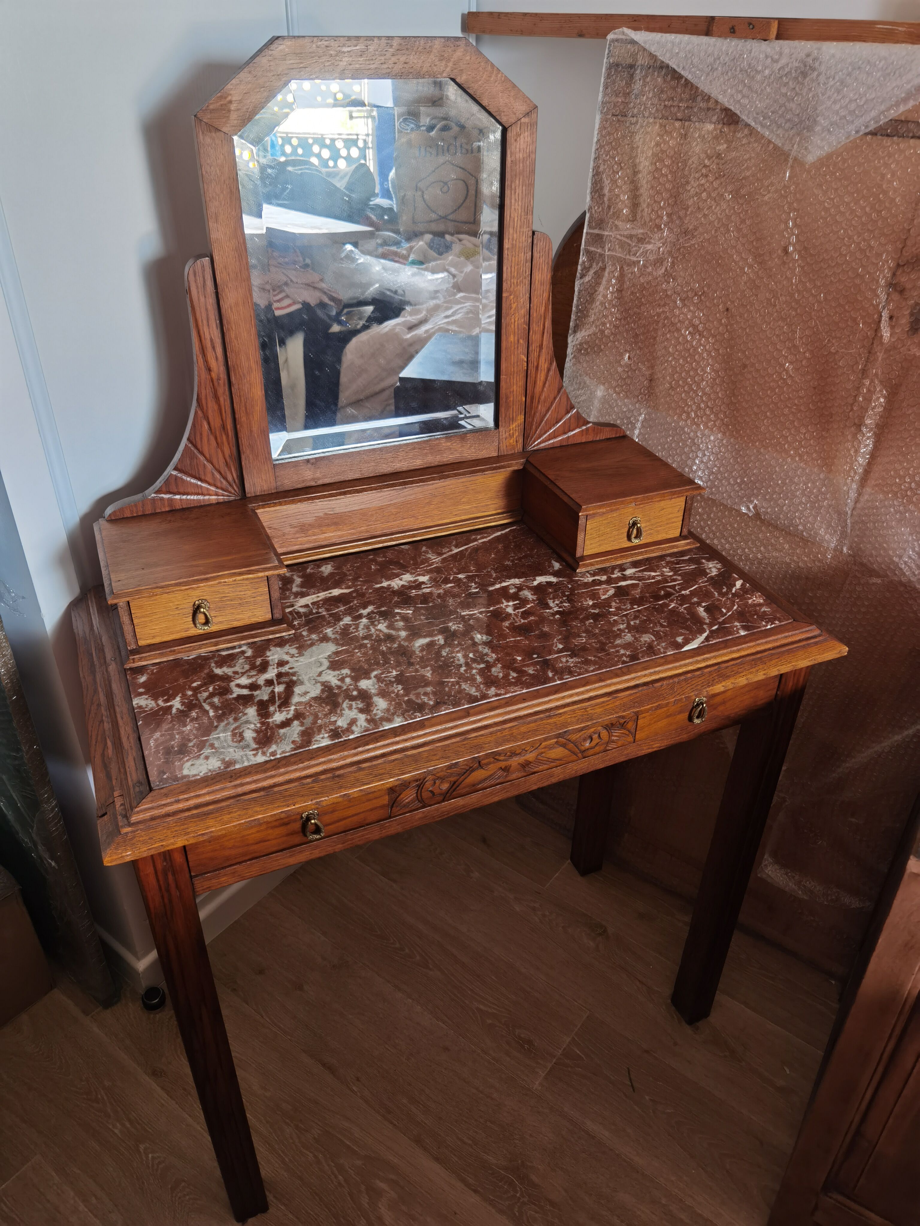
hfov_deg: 54.9
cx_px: 460
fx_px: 886
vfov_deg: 69.4
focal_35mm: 25
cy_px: 613
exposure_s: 1/50
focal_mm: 6.71
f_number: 1.9
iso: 80
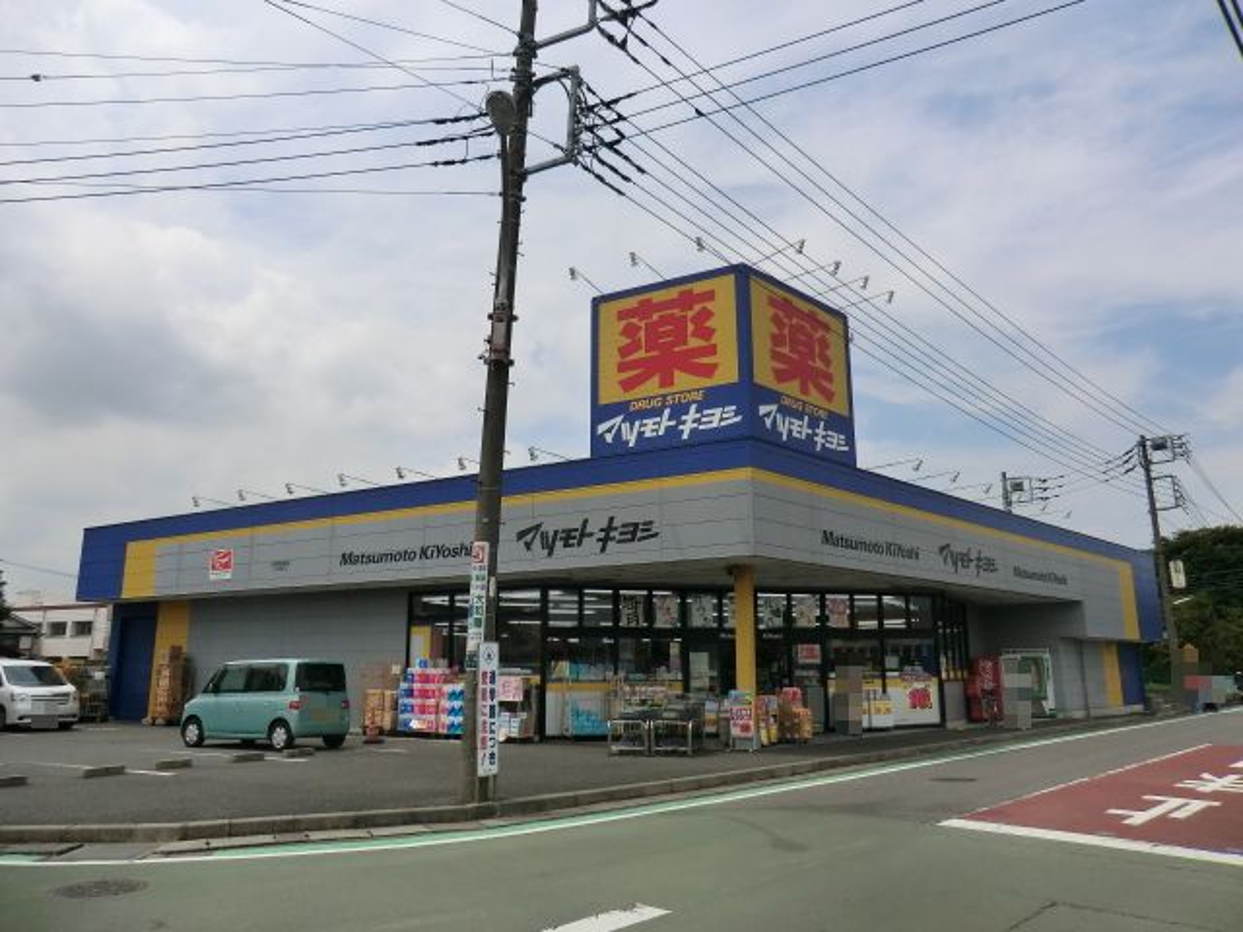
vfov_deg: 56.8
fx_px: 862
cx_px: 622
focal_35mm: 24
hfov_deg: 71.6
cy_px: 466
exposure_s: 1/500
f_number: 7.5
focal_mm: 4.3
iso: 80
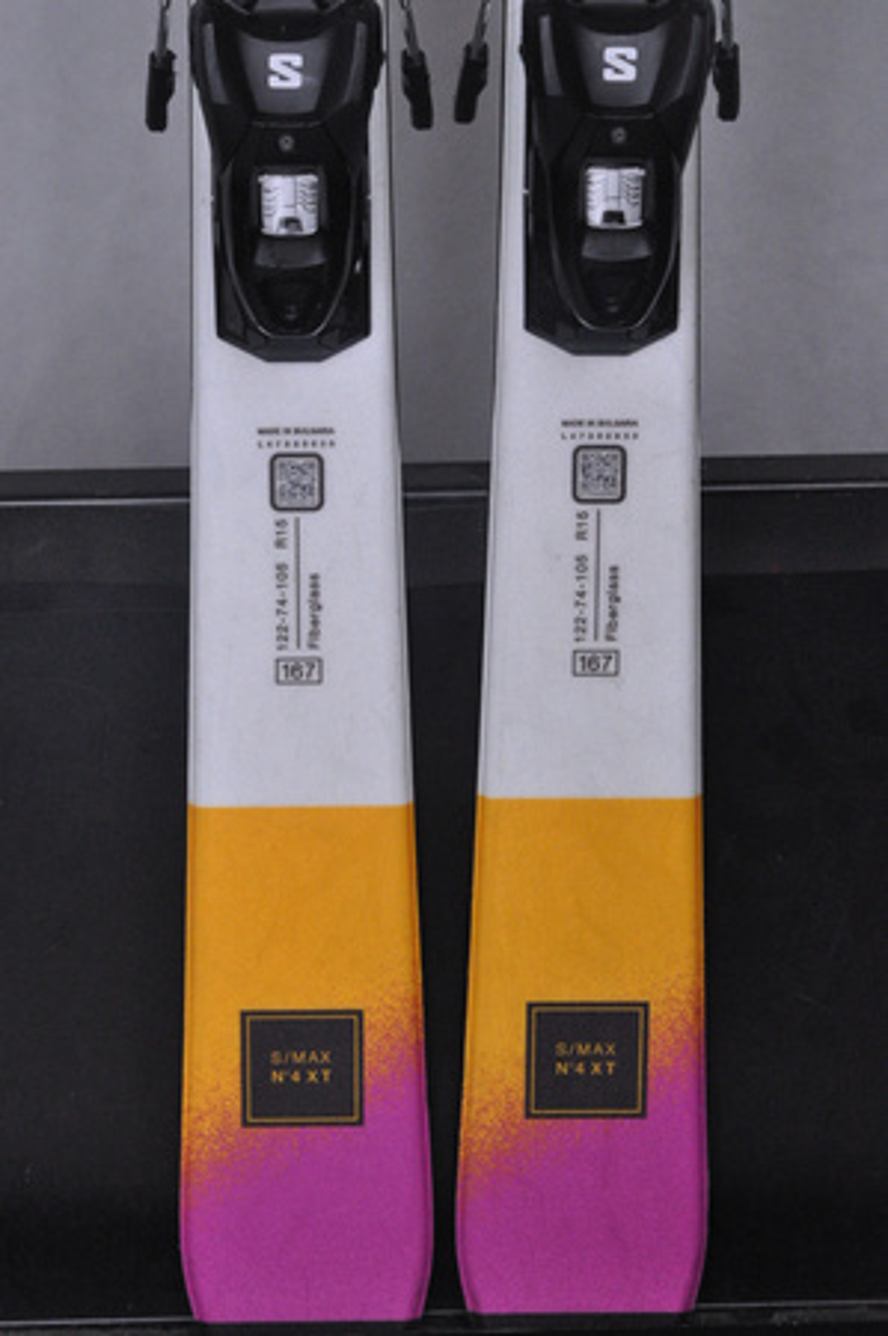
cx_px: 444
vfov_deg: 18.2
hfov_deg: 12.2
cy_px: 668
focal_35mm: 112
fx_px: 4172
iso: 3200
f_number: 9.5
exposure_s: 1/125
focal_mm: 75
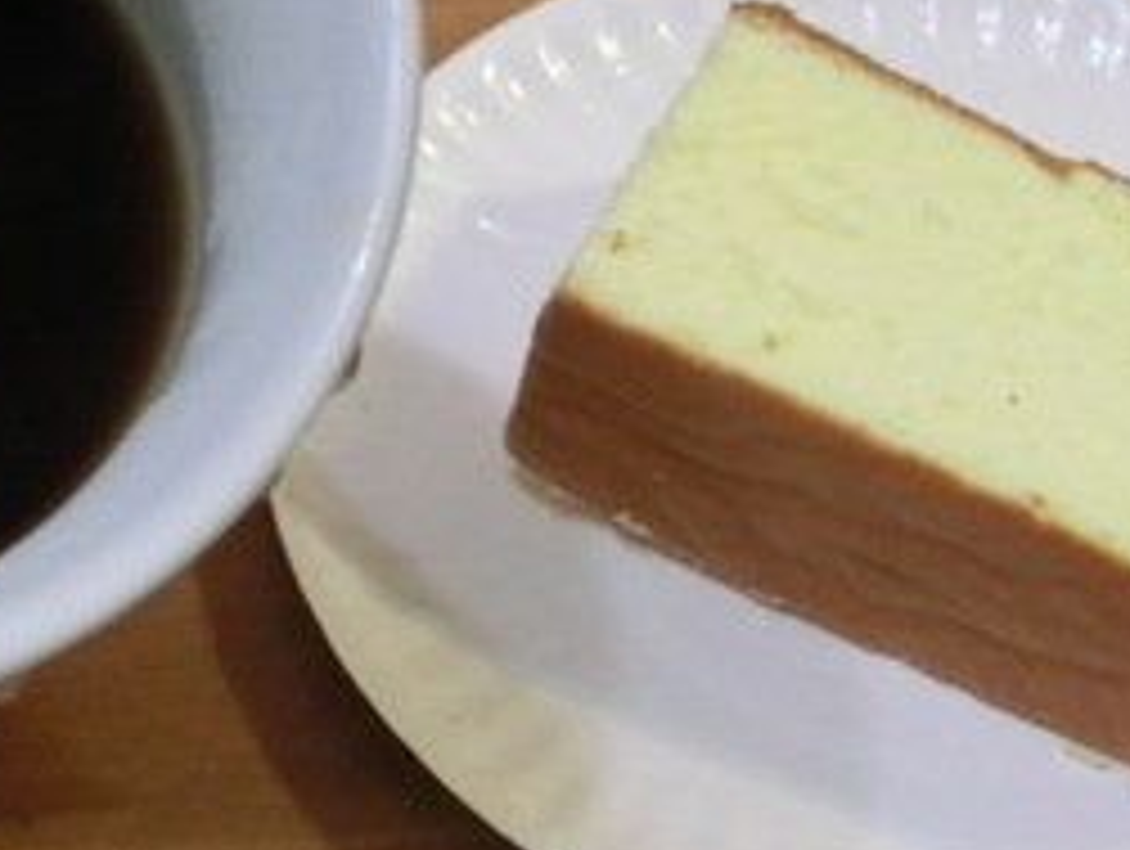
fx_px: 3433
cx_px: 275
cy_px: 310
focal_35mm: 105
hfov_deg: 18.6
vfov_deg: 14.1
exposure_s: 1/40
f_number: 4.2
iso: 800
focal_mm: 7.87
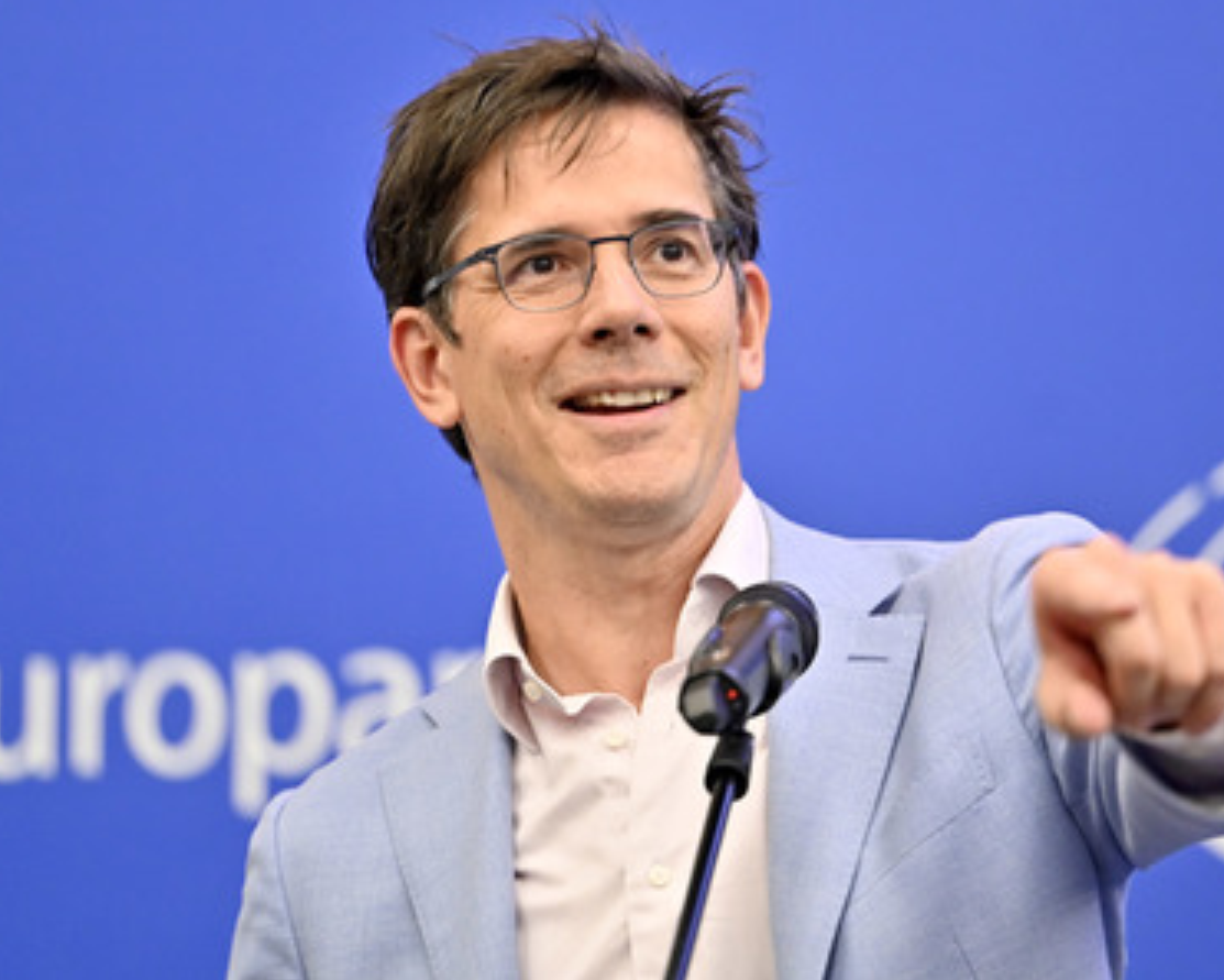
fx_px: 8262
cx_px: 642
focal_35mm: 228
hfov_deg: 8.5
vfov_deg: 6.8
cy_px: 488
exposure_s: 1/320
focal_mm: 200
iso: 2500
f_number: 2.8
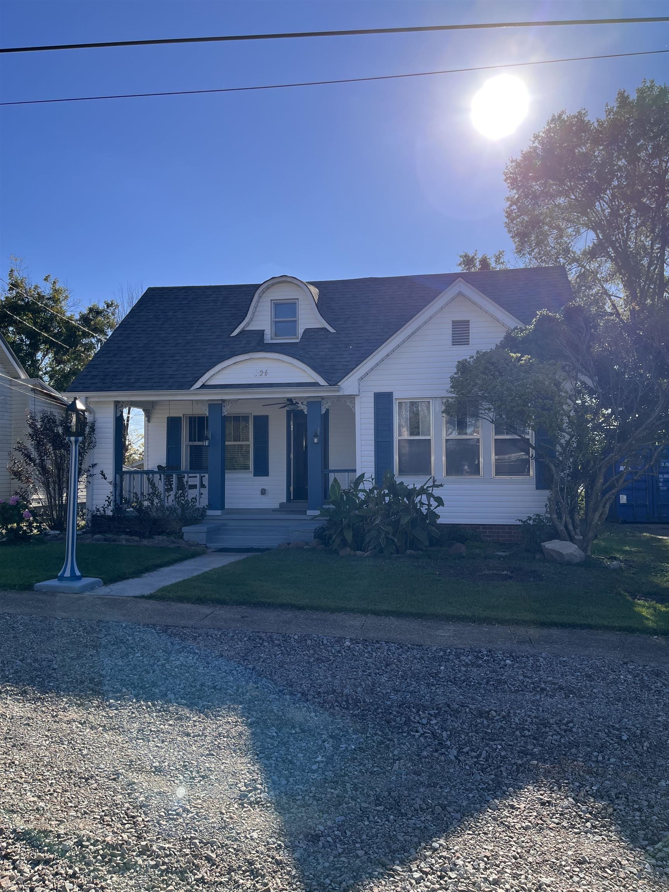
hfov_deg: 53.1
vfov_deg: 67.3
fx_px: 670
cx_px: 334
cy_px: 446
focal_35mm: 26
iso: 50
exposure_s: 1/3135
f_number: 1.6
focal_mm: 5.1
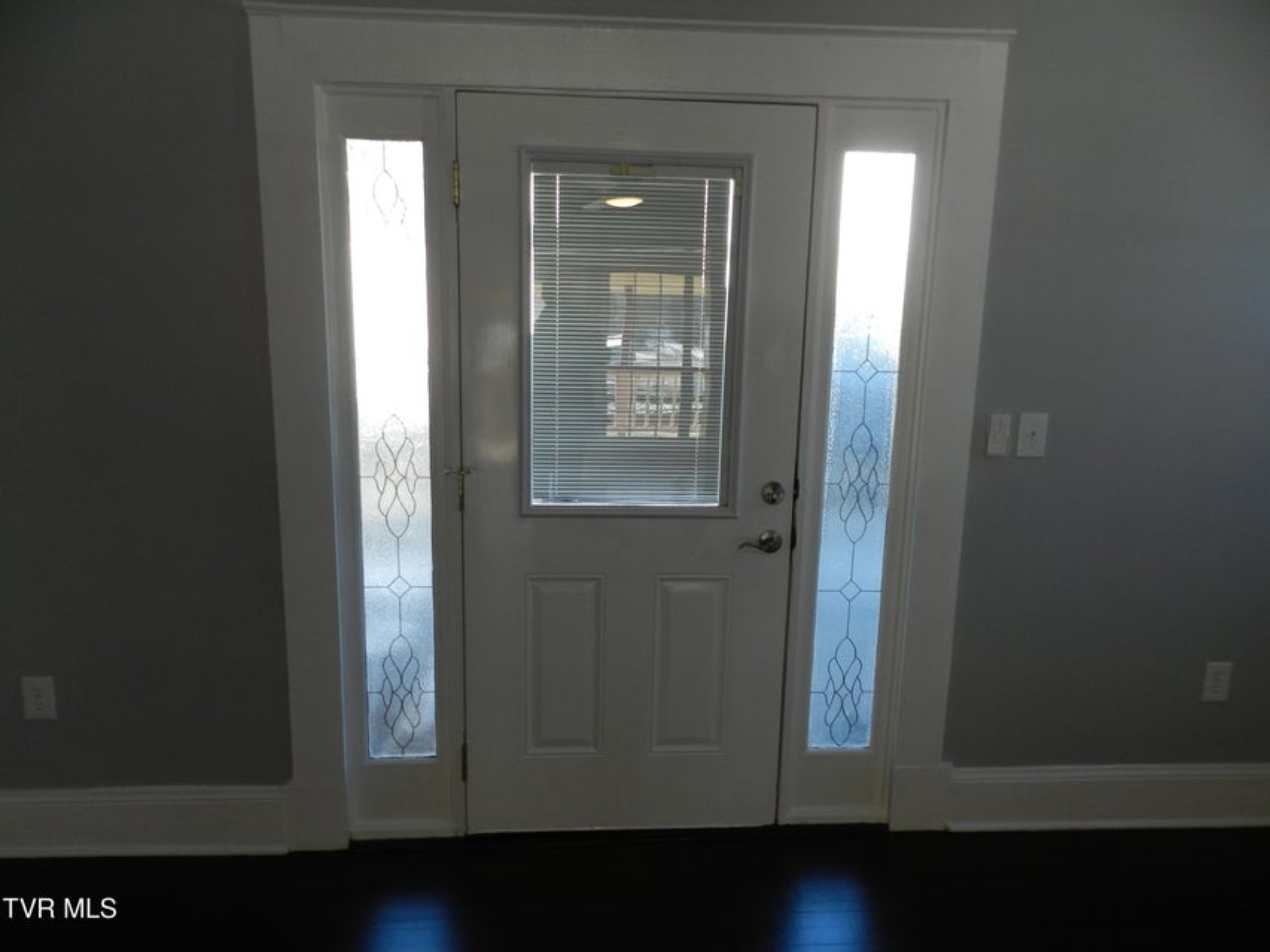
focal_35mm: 23
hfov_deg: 73.9
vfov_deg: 58.9
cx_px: 635
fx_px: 844
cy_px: 476
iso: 160
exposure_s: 1/100
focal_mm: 4
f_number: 3.4
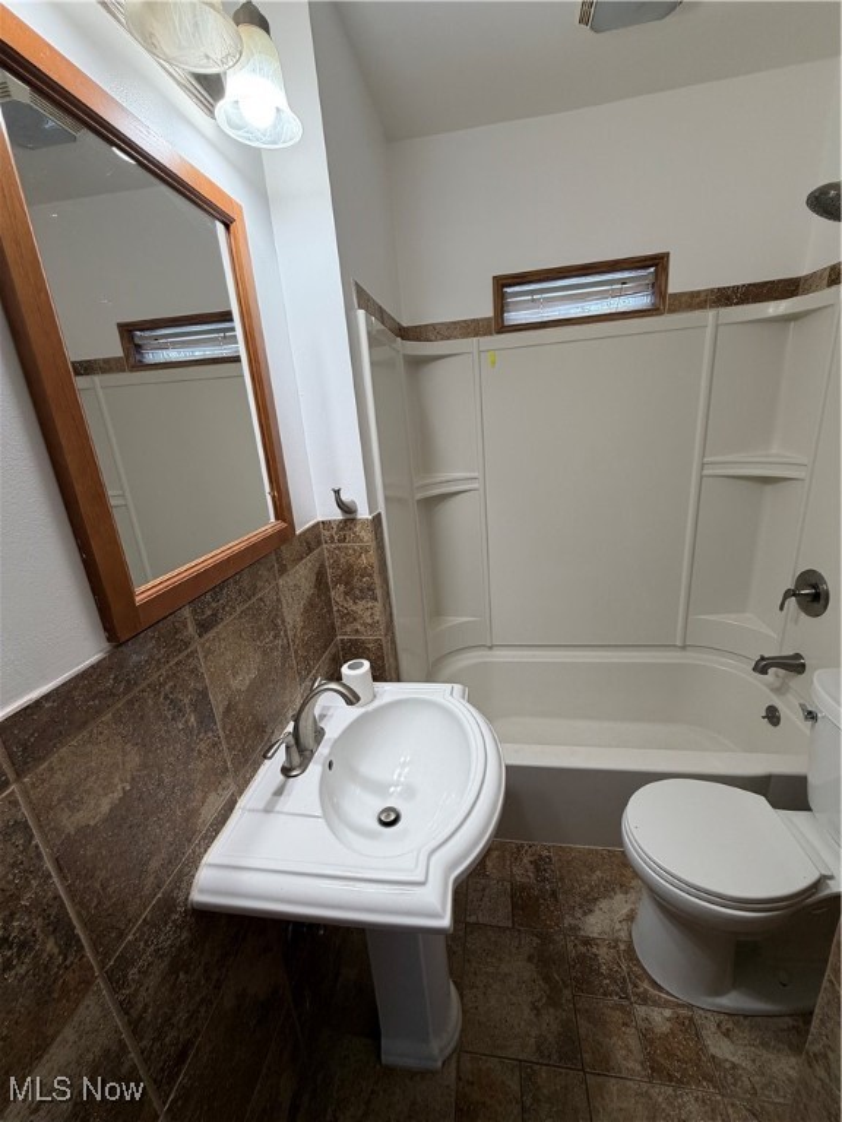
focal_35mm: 14
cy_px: 561
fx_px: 454
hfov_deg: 85.7
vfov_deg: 102.1
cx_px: 421
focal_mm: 2.22
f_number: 2.2
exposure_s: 1/120
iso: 125
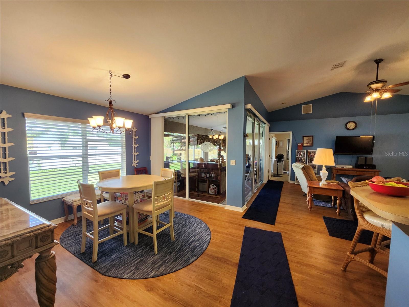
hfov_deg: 106.2
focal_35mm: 13
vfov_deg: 89.9
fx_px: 154
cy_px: 154
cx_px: 204
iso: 160
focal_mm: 1.74
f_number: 2.2
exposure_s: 1/60
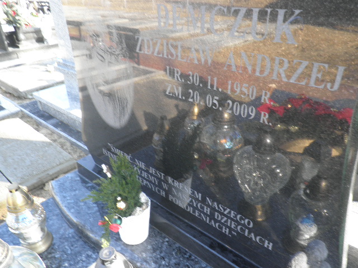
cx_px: 179
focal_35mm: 27
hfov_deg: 65.3
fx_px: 279
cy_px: 134
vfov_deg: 51.4
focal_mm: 5
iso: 64
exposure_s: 1/40
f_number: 3.5
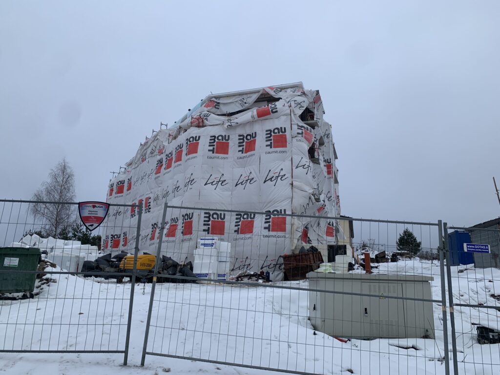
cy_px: 188
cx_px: 250
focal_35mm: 26
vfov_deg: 53.1
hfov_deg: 67.3
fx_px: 376
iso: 25
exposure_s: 1/1661
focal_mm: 4.25
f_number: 1.8
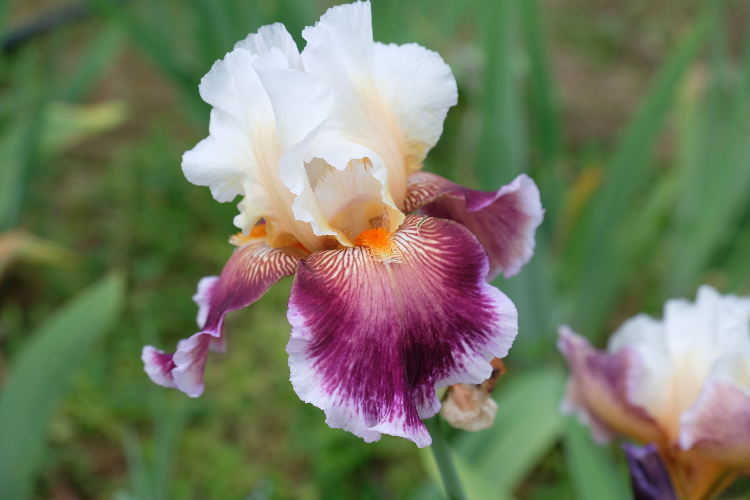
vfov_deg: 21.9
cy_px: 250
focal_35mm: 62
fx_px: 1292
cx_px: 375
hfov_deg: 32.4
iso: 250
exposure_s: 1/400
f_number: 4.5
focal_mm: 41.3
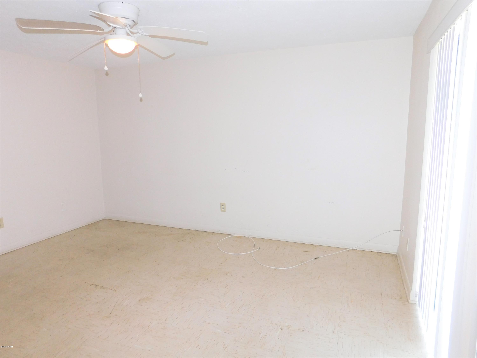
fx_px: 317
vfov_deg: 58.9
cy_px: 179
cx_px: 238
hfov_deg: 73.9
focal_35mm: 23
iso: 200
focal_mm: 4
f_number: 3
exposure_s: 1/30
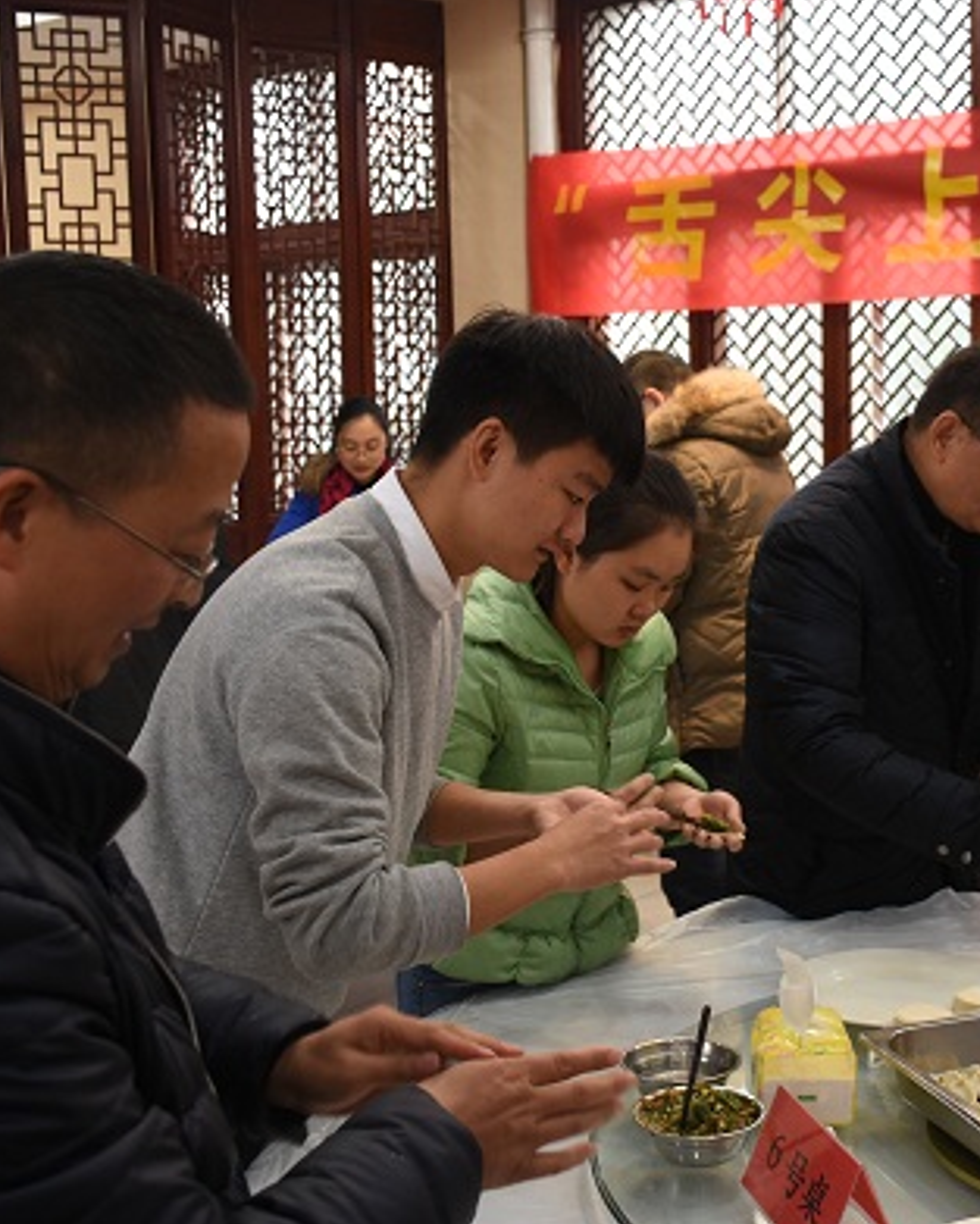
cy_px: 601
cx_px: 720
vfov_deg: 37.5
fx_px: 1802
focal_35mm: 50
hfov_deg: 30.0
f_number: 3.8
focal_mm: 23
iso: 560
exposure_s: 1/40
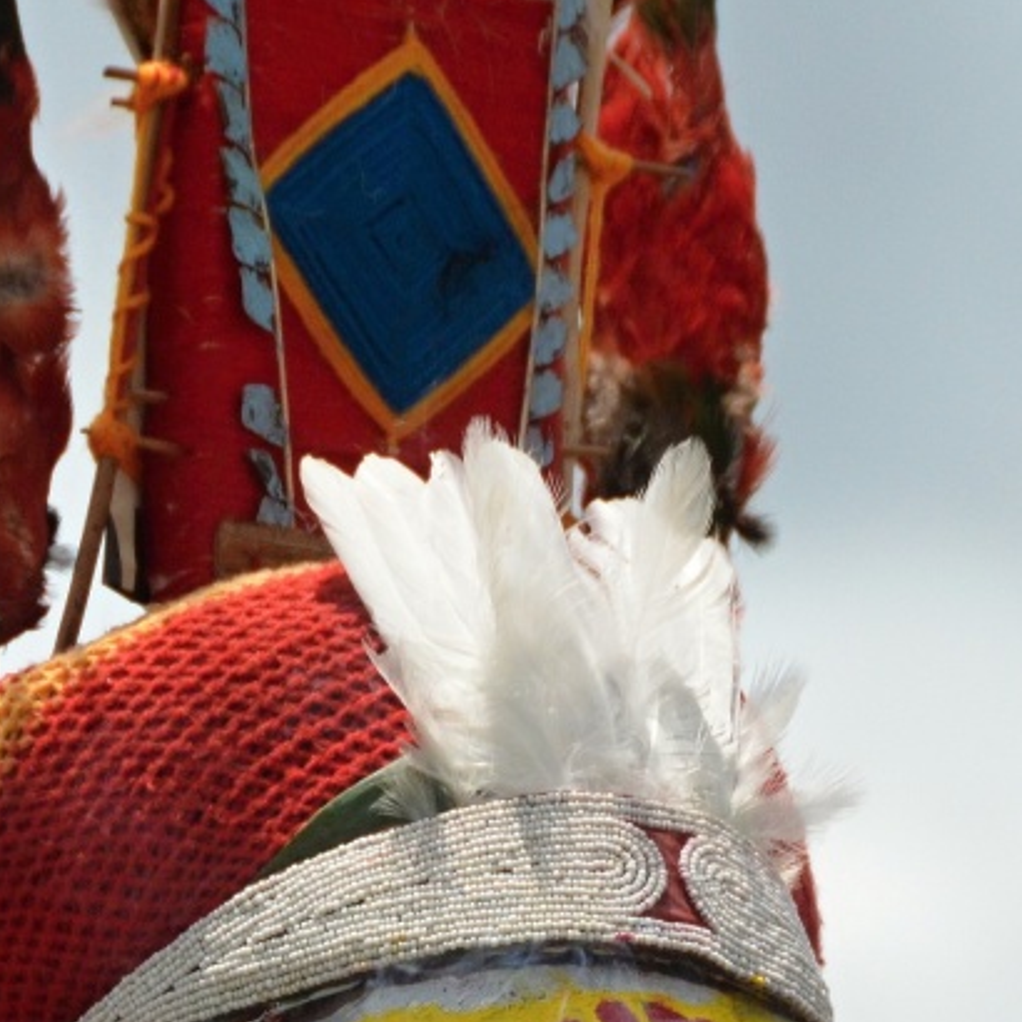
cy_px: 1231
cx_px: 400
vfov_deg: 2.8
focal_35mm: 622
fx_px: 20776
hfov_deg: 2.8
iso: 800
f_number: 5.6
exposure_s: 1/4000
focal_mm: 200
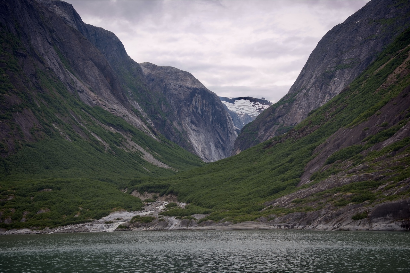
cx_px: 205
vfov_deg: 24.6
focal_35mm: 55
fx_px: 626
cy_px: 136
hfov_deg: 36.2
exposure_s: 1/160
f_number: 8
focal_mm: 55
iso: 100
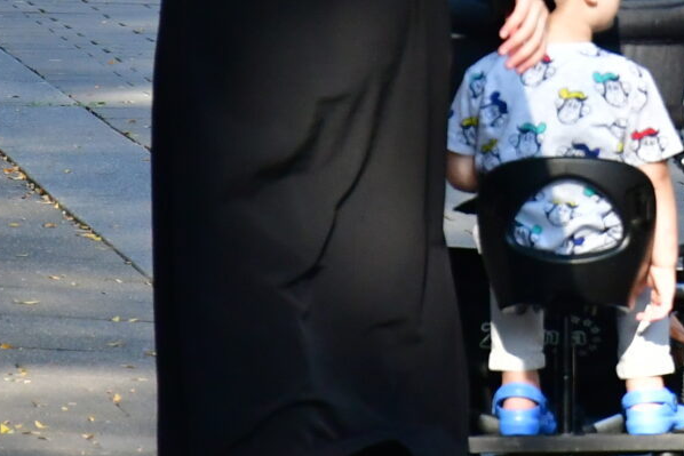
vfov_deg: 2.0
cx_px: 699
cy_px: -231
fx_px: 12770
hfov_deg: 3.1
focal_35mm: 672
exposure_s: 1/800
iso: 1000
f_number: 5.6
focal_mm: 105
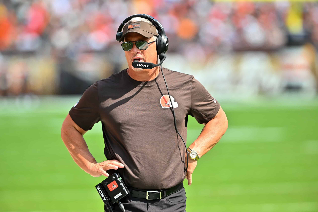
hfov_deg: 5.2
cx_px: 159
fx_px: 3533
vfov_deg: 3.4
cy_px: 106
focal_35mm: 400
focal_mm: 400
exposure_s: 1/2500
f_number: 4
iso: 500
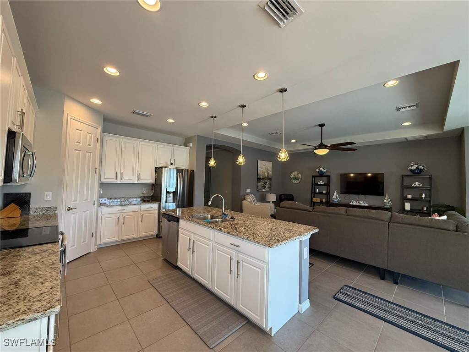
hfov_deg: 102.1
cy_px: 176
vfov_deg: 85.7
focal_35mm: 14
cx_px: 234
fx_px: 190
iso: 200
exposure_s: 1/120
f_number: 2.2
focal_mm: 2.22
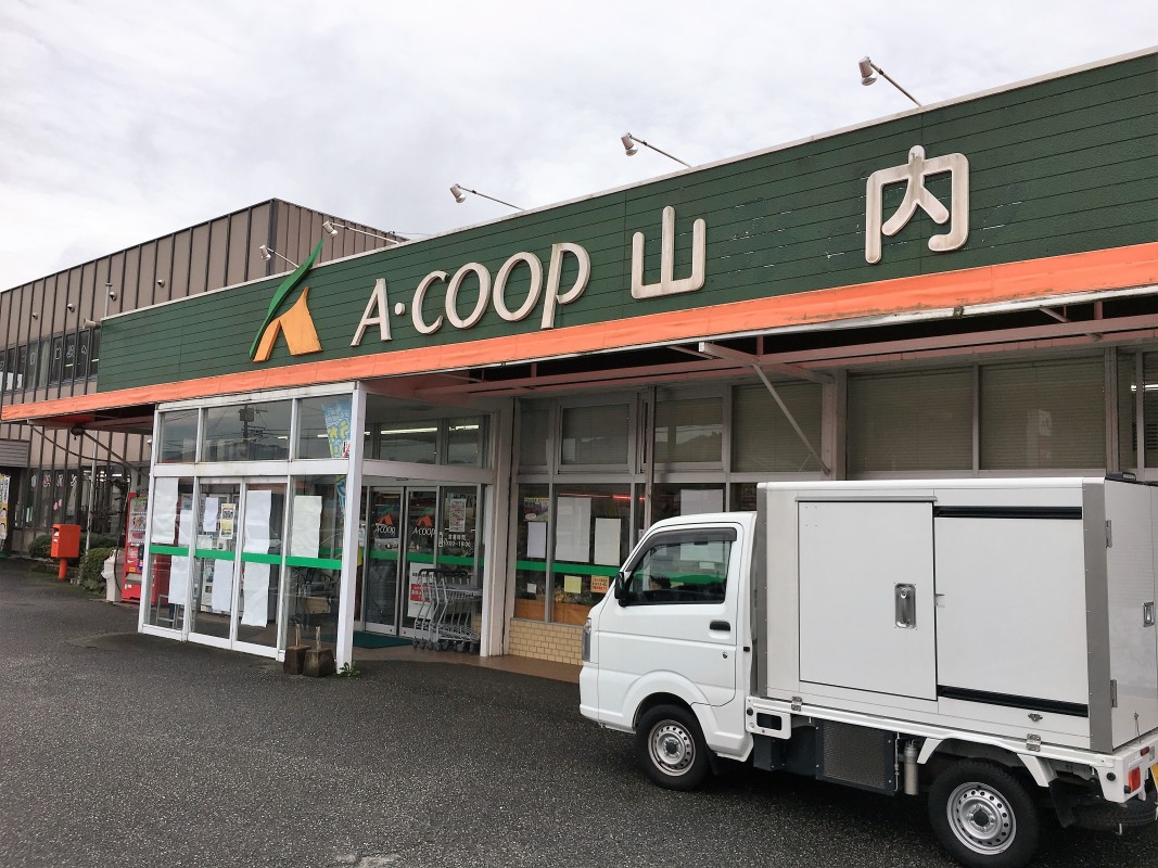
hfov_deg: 61.7
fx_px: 970
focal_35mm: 29
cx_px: 579
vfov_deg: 48.2
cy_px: 434
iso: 25
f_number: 2.2
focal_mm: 4.15
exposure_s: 1/732
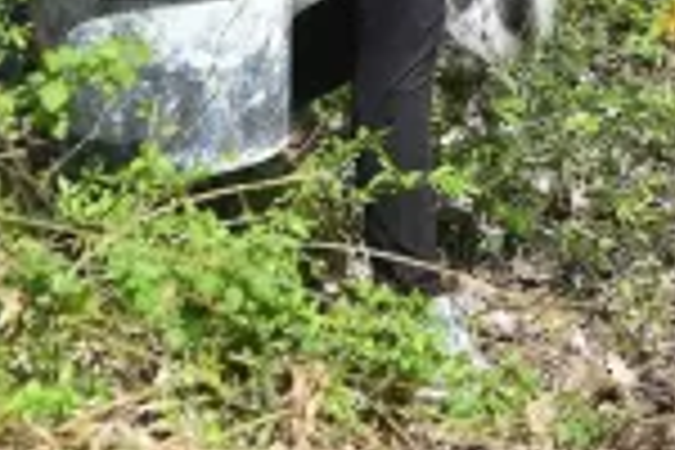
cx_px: 742
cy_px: -562
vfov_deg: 1.6
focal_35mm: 884
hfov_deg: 2.3
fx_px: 16574
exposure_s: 1/1250
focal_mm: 175
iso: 140
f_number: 5
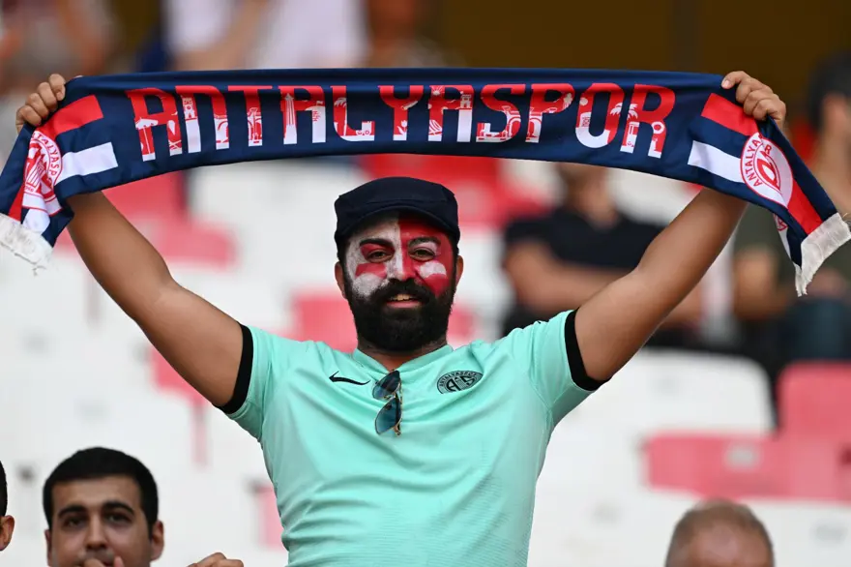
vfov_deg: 3.4
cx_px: 426
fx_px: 9452
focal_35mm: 400
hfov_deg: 5.2
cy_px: 284
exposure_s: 1/400
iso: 400
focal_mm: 400
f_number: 2.8
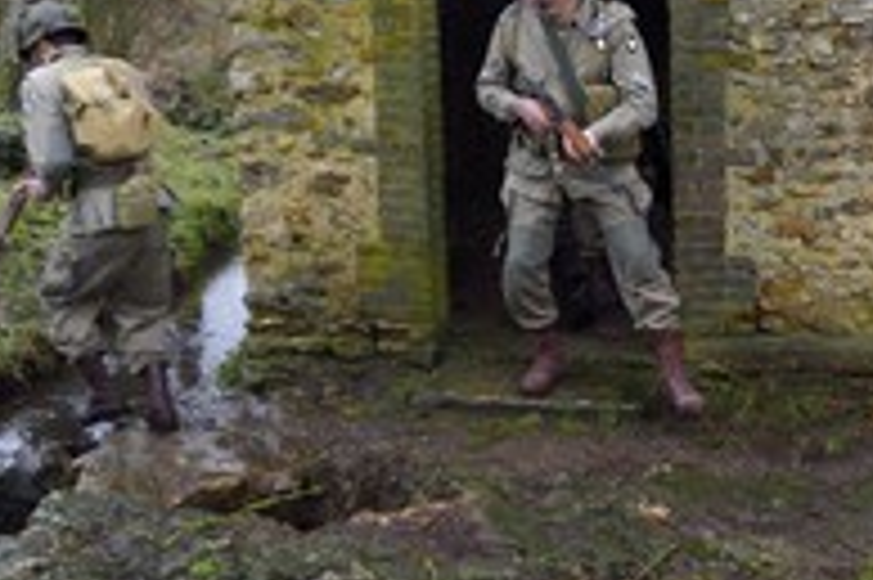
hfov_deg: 36.9
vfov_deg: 25.8
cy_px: 202
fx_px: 1260
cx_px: 693
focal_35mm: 52
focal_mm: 24
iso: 1600
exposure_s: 1/125
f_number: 8
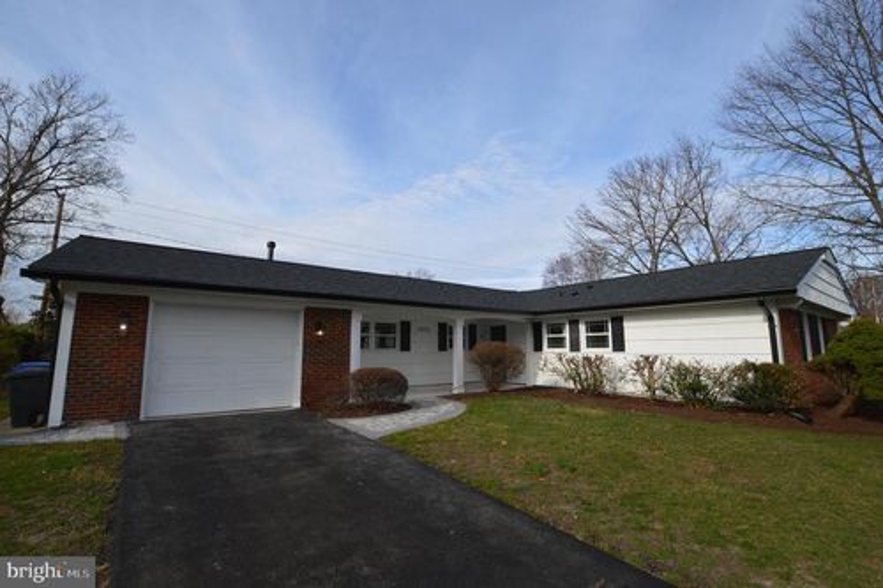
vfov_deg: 77.3
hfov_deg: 100.4
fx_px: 368
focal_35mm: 15
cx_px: 442
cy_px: 294
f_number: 7.1
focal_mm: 10
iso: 100
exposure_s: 1/250
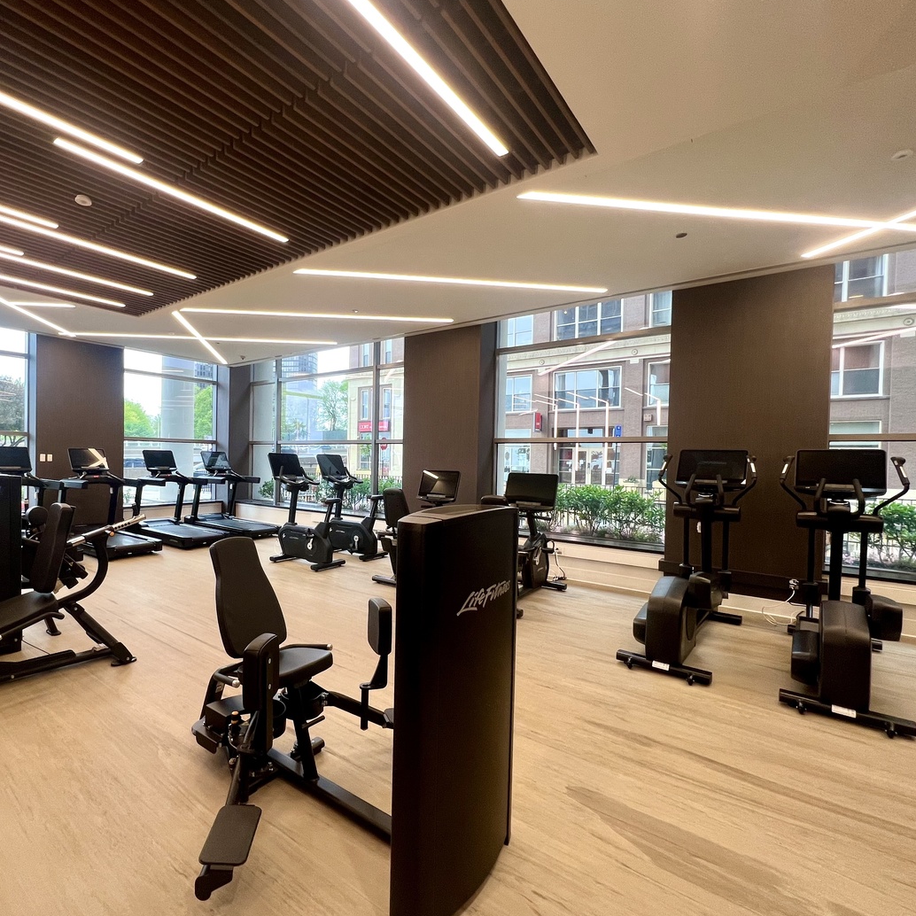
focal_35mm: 16
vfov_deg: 87.4
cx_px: 354
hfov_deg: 86.0
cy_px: 469
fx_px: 479
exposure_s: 1/120
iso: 80
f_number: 1.8
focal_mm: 1.57
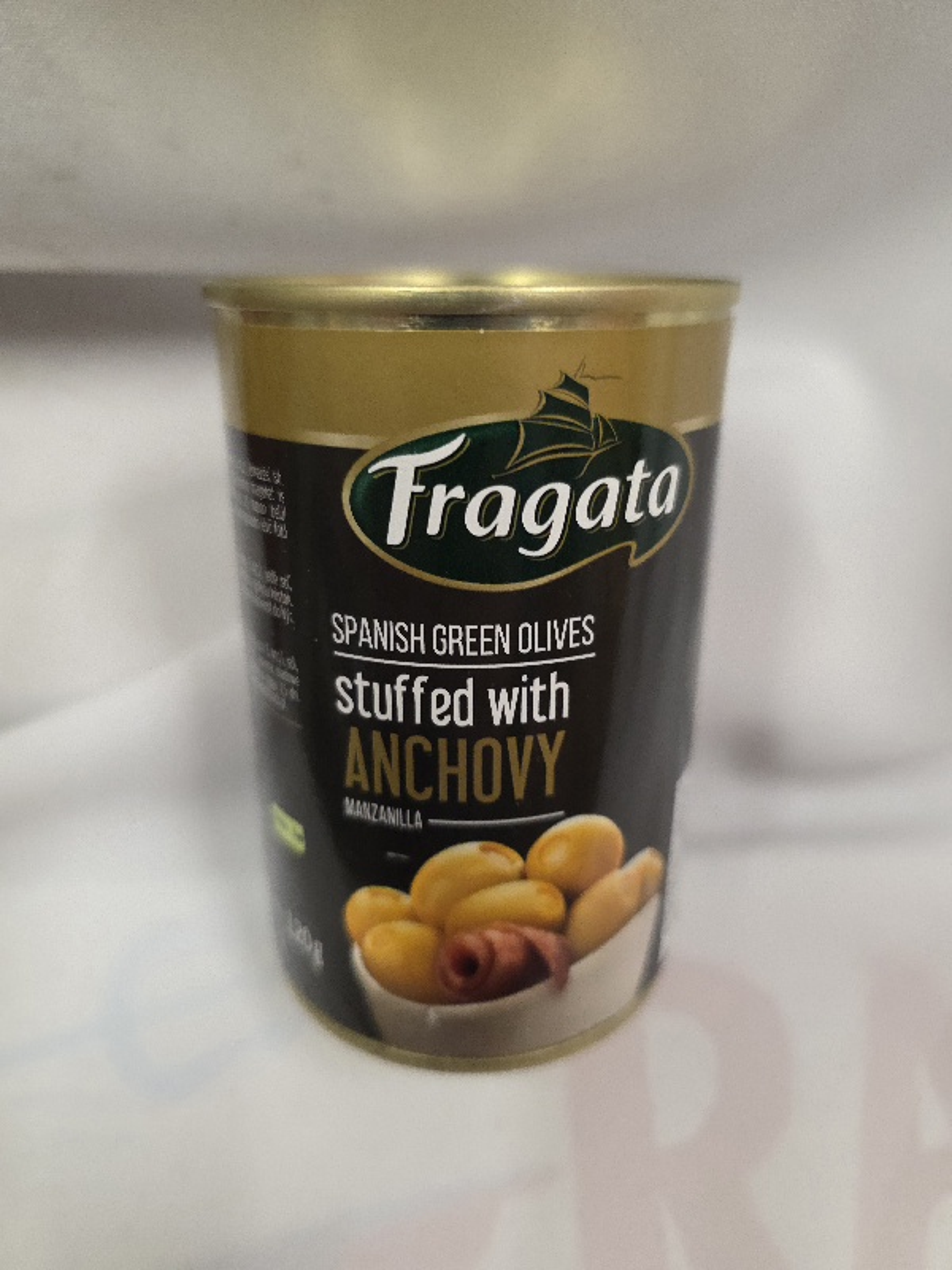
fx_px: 843
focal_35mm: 23
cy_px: 635
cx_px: 476
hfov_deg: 58.9
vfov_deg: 73.9
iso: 500
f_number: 1.7
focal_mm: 6.3
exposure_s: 1/101
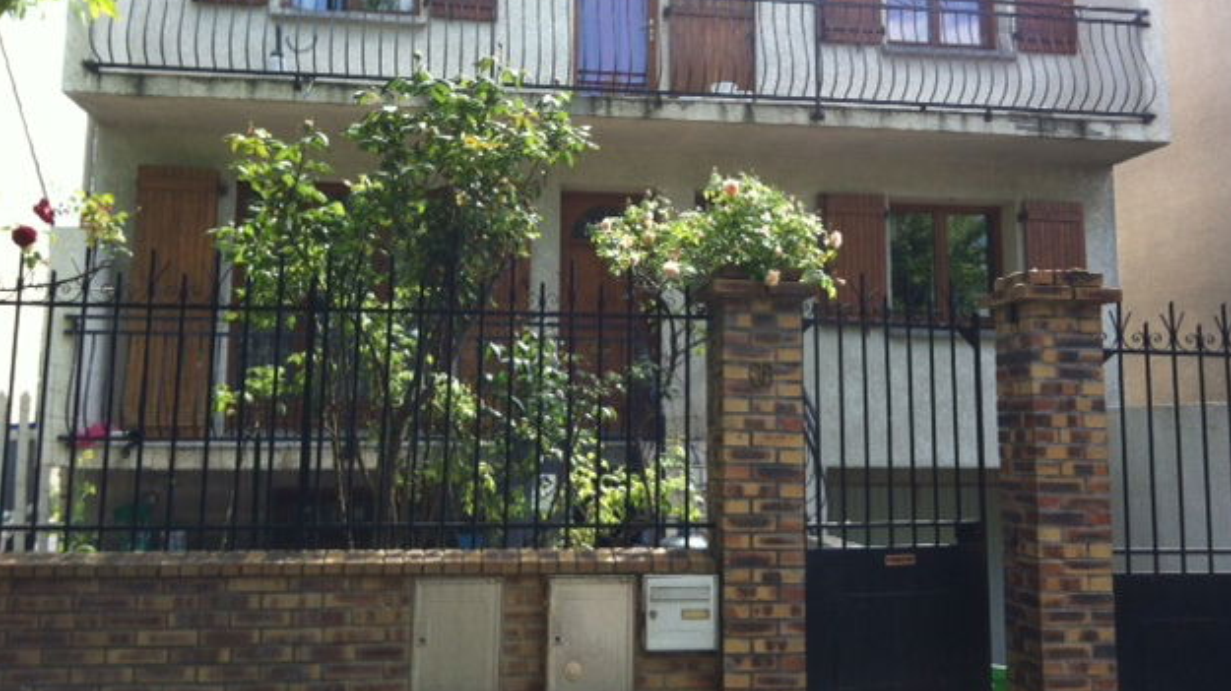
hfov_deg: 51.6
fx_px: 1273
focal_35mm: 39
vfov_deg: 30.3
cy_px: 268
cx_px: 618
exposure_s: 1/355
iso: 80
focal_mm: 3.85
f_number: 2.8
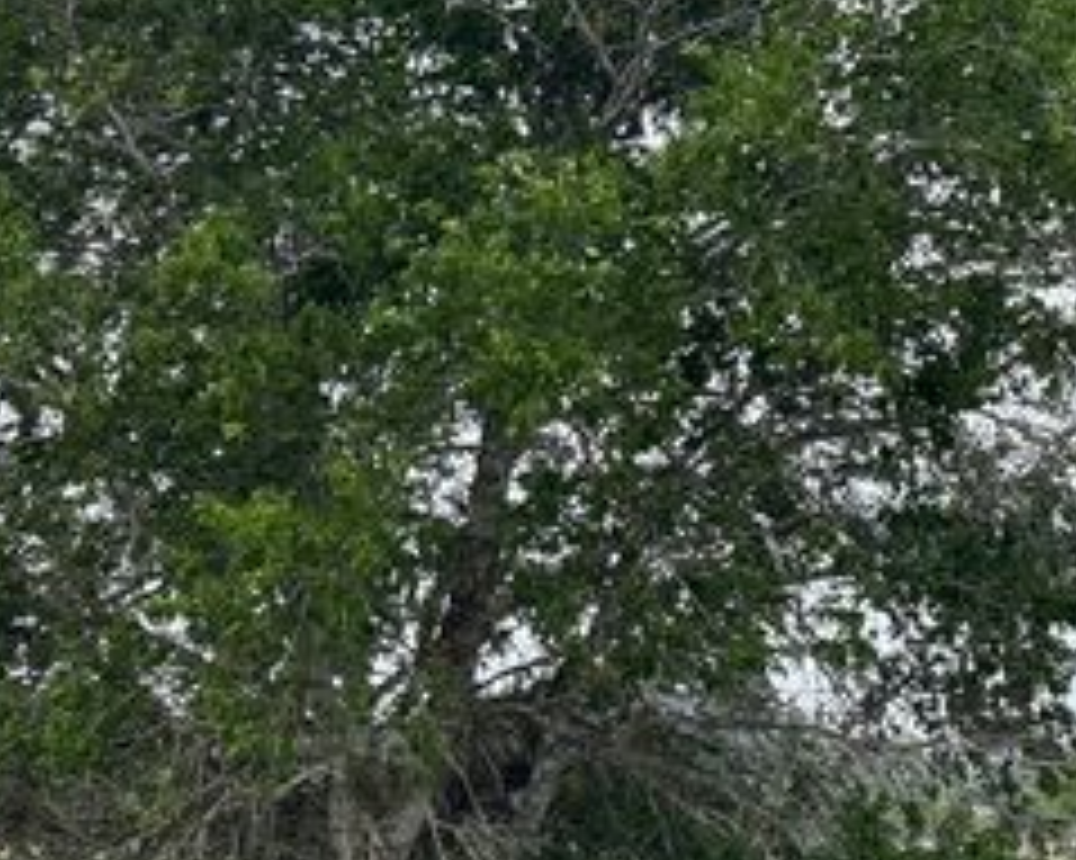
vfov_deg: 6.3
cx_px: 342
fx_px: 7799
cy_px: 502
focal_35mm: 245
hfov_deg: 7.9
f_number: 2.8
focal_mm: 15.66
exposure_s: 1/759
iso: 50
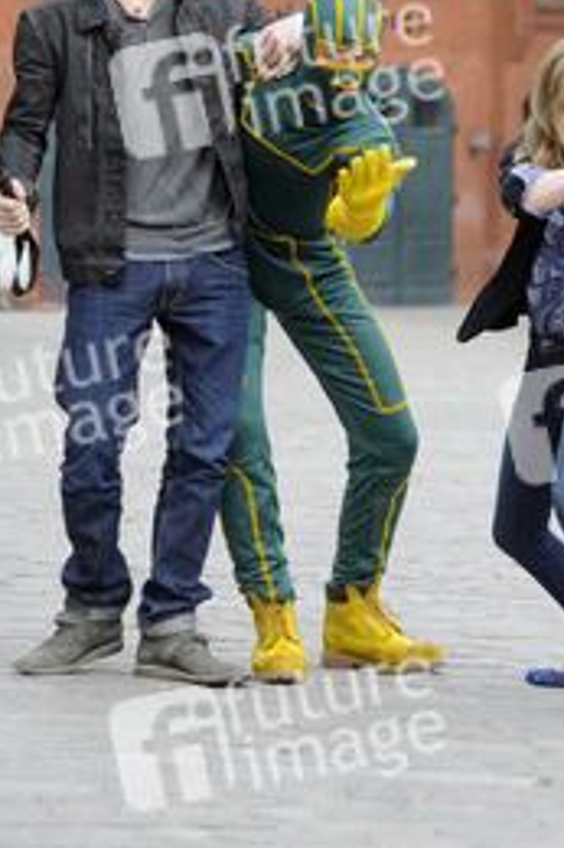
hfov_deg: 6.2
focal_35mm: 223
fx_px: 5247
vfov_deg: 9.2
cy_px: 245
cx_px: 372
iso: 320
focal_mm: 145
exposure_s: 1/250
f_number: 8
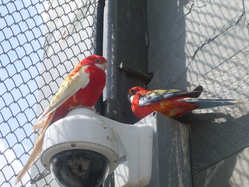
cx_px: 124
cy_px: 94
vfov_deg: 14.4
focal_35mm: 103
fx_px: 741
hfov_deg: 19.1
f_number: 4.8
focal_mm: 17.1
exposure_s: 1/350
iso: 80
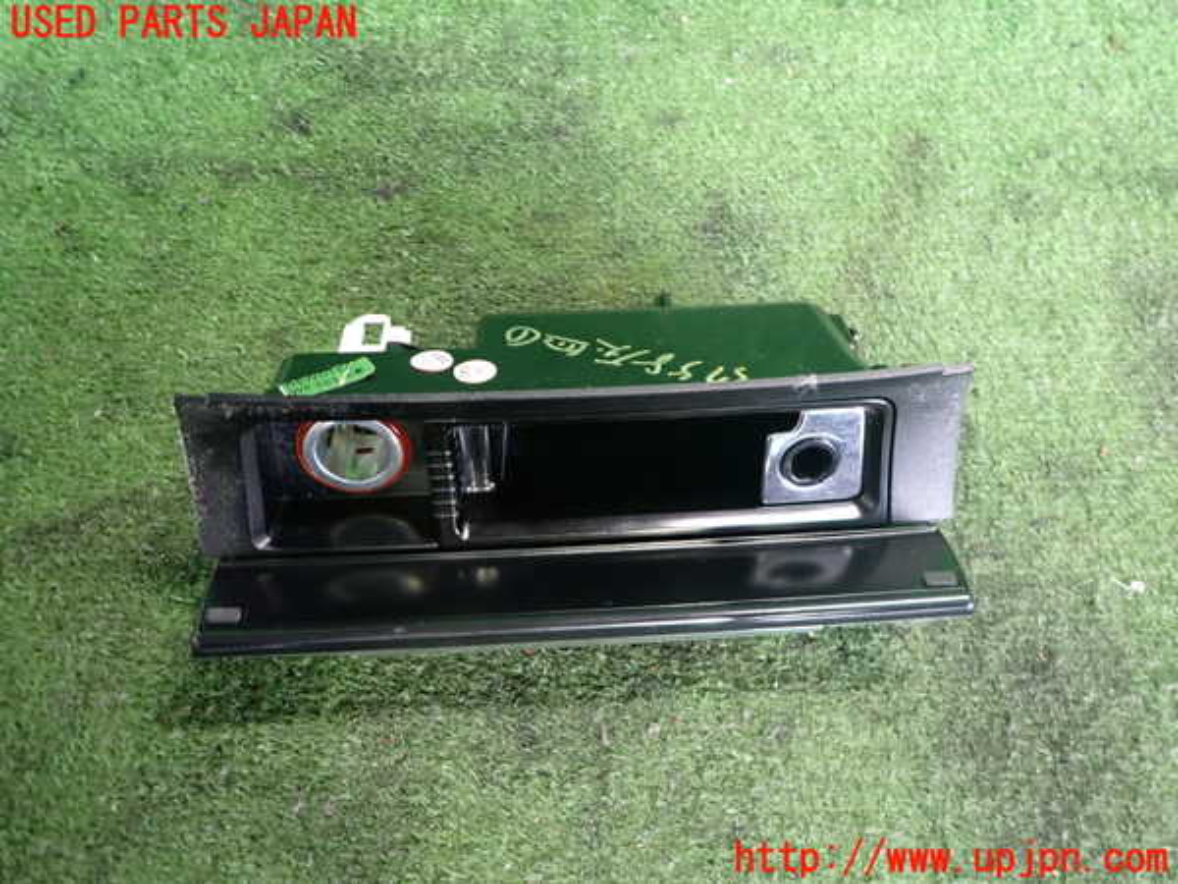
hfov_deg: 69.4
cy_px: 442
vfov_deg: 54.9
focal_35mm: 25
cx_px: 589
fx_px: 851
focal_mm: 4.5
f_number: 2
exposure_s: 1/30
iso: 640
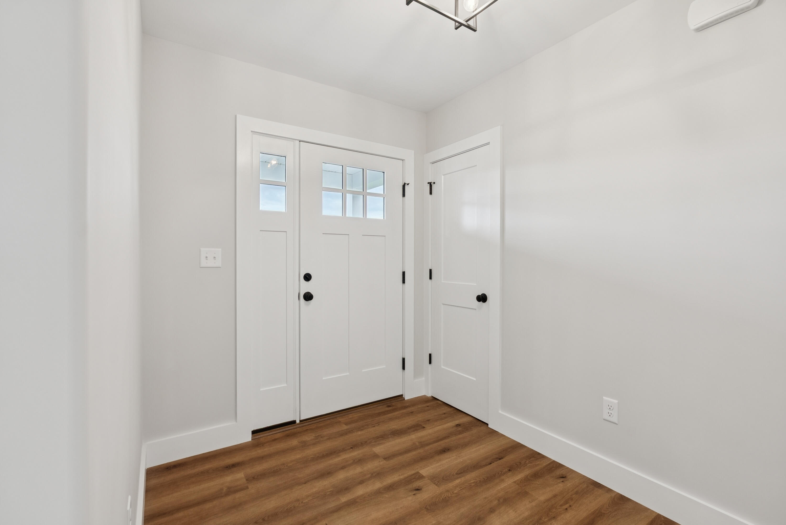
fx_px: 349
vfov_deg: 73.8
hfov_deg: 96.7
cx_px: 393
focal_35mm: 16
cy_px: 262
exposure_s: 1/20
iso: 320
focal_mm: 16
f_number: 7.1
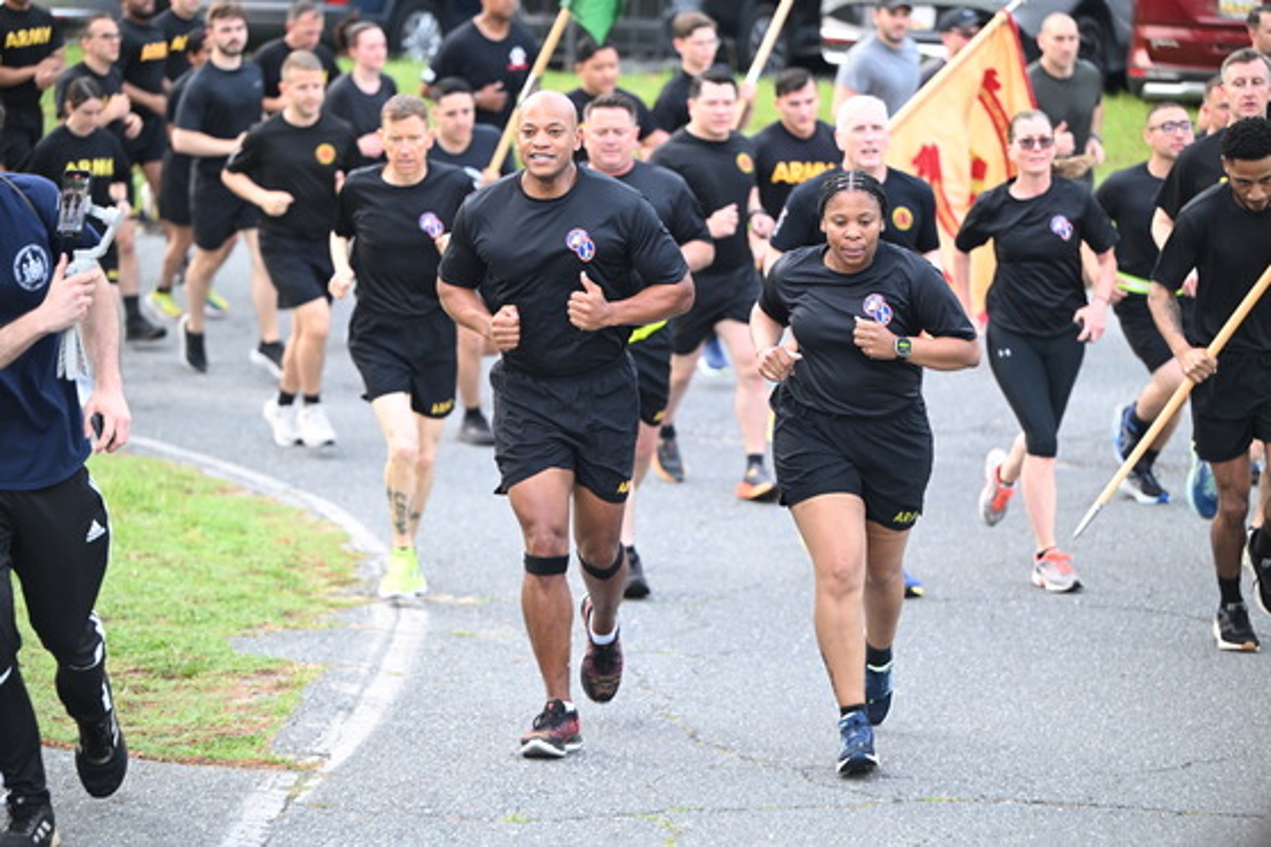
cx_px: 636
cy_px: 424
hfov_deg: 16.4
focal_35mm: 125
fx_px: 4413
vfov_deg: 11.0
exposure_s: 1/500
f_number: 2.8
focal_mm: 125
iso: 1000
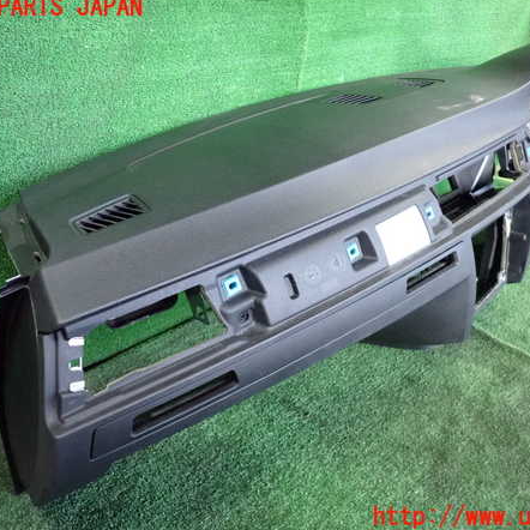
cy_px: 263
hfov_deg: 54.0
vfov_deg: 54.0
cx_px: 284
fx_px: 520
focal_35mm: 30
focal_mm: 4.5
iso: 1250
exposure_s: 1/125
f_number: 2
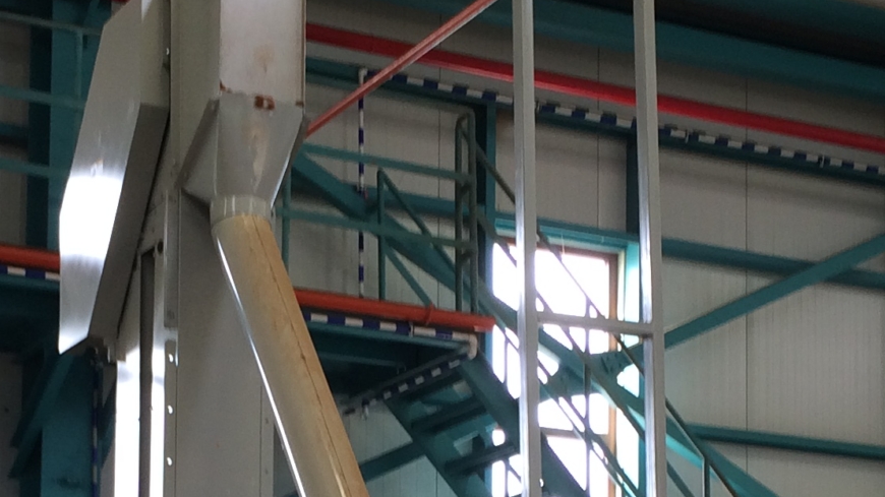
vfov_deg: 12.5
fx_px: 2182
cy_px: 711
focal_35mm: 93
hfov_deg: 22.9
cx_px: 362
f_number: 2.2
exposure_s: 1/40
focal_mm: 4.15
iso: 40
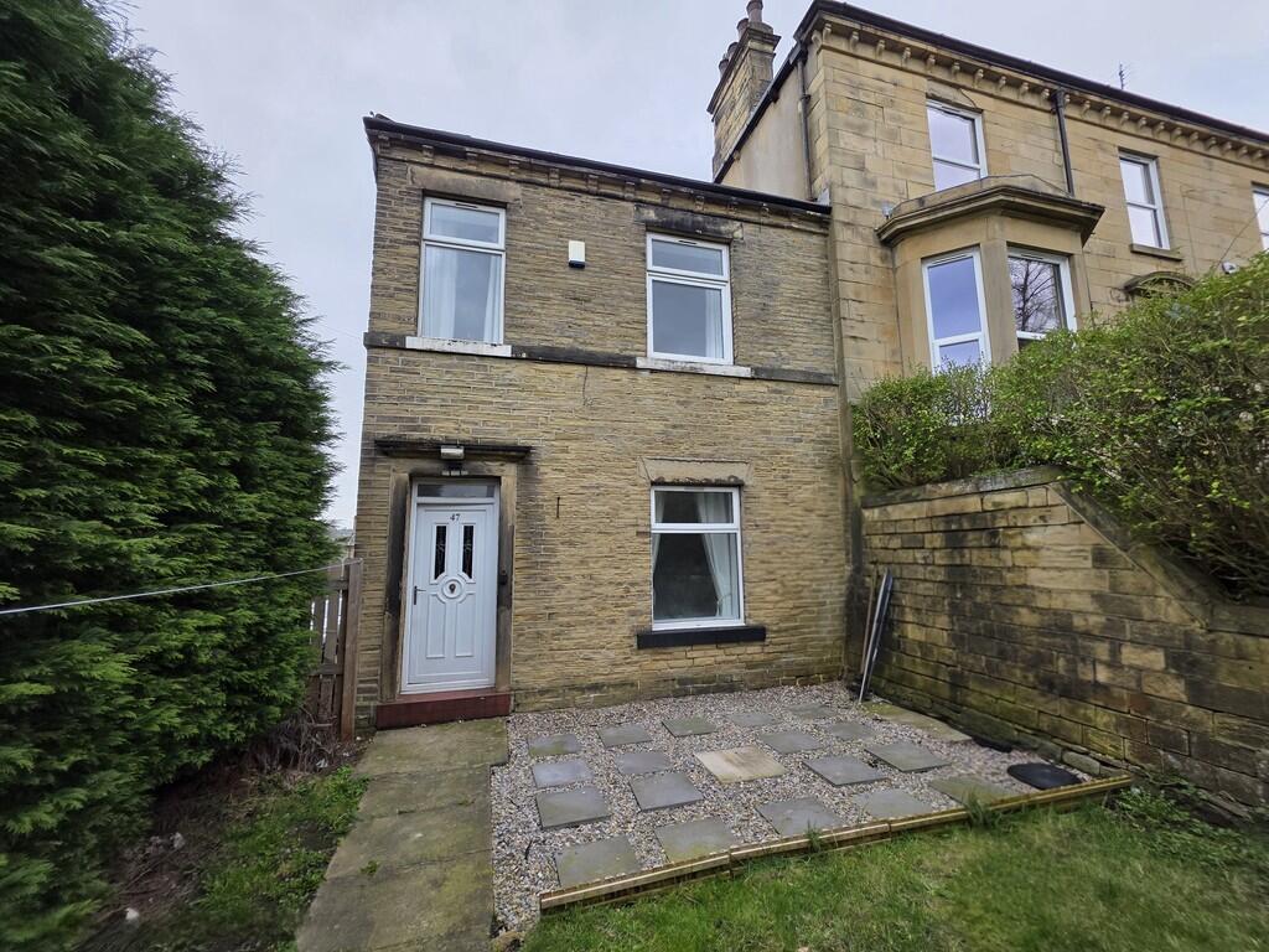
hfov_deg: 106.2
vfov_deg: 89.9
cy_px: 476
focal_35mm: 13
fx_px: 477
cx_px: 634
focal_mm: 2.2
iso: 40
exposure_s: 1/435
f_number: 1.9
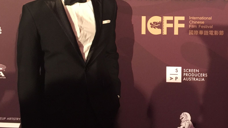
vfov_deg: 18.2
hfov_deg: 31.3
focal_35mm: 65
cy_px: 13
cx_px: 192
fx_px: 393
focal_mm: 4.15
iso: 125
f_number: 2.2
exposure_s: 1/17
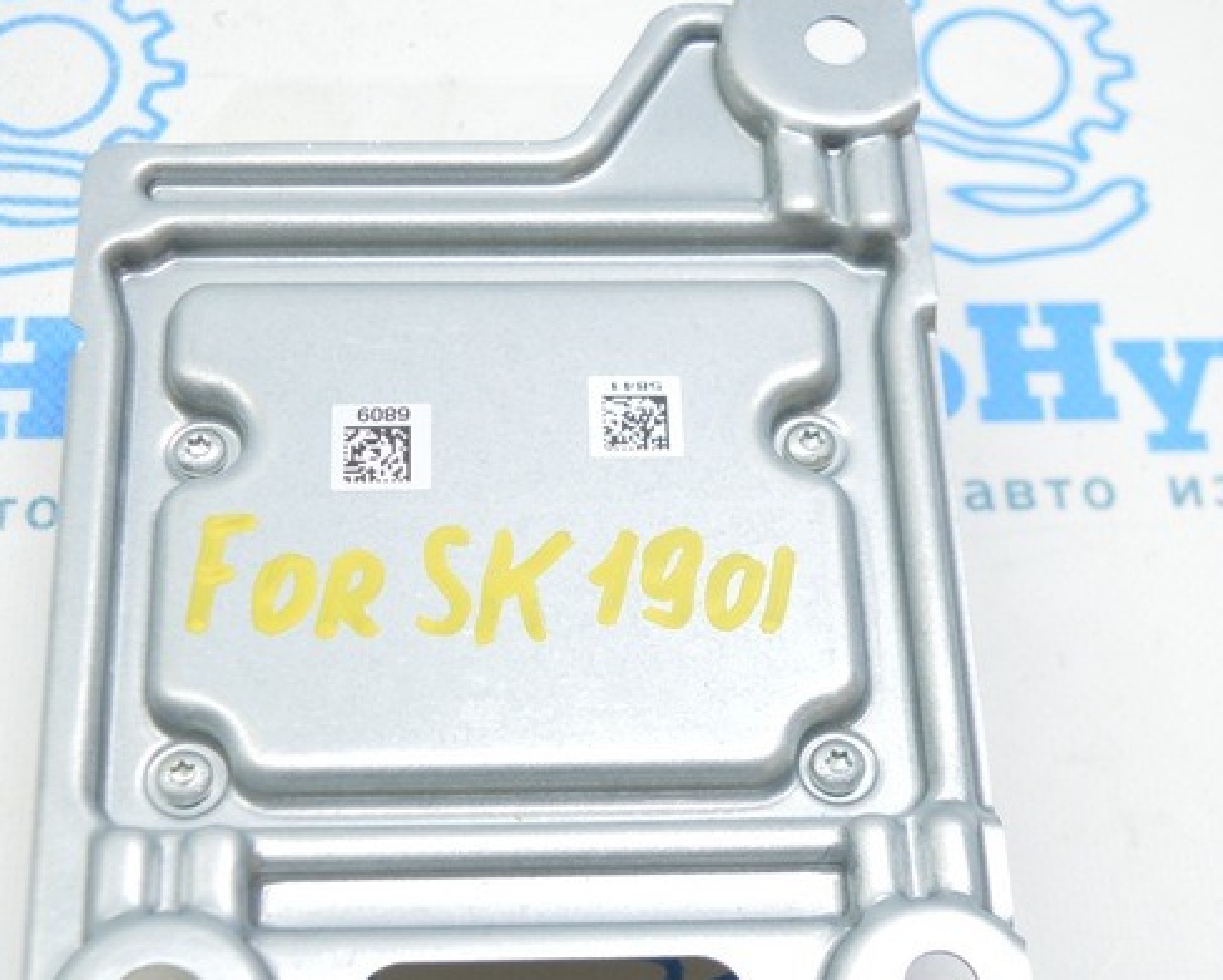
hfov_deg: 31.9
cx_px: 551
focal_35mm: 59
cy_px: 633
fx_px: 2137
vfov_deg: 25.7
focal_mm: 20
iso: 400
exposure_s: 1/40
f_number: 3.8
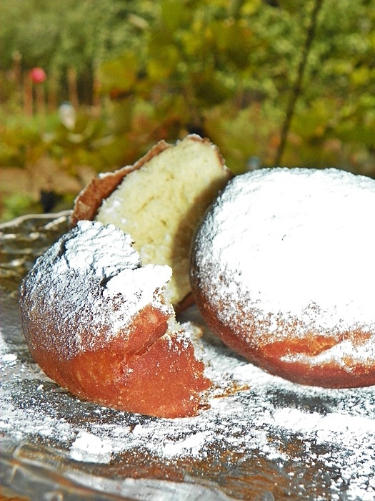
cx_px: 188
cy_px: 250
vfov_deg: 39.7
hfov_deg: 30.3
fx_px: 693
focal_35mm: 48
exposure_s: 1/160
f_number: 3.2
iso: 200
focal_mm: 8.5
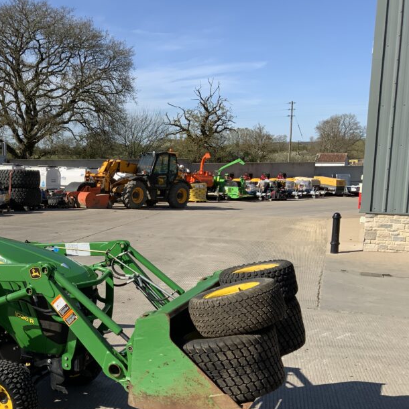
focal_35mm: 43
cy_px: 251
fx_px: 575
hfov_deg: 37.4
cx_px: 68
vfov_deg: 39.0
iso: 16
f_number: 1.8
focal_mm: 3
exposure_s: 1/1848
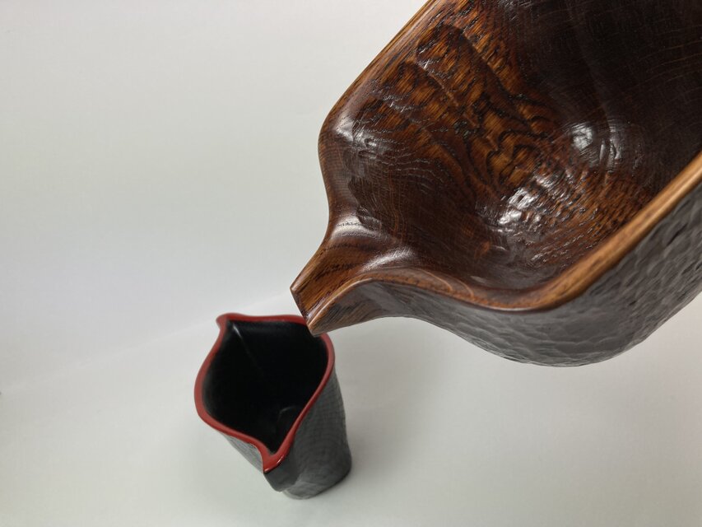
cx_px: 351
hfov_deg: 63.4
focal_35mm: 28
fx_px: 568
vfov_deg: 49.8
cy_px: 264
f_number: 1.8
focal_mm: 3.99
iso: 20
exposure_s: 1/322
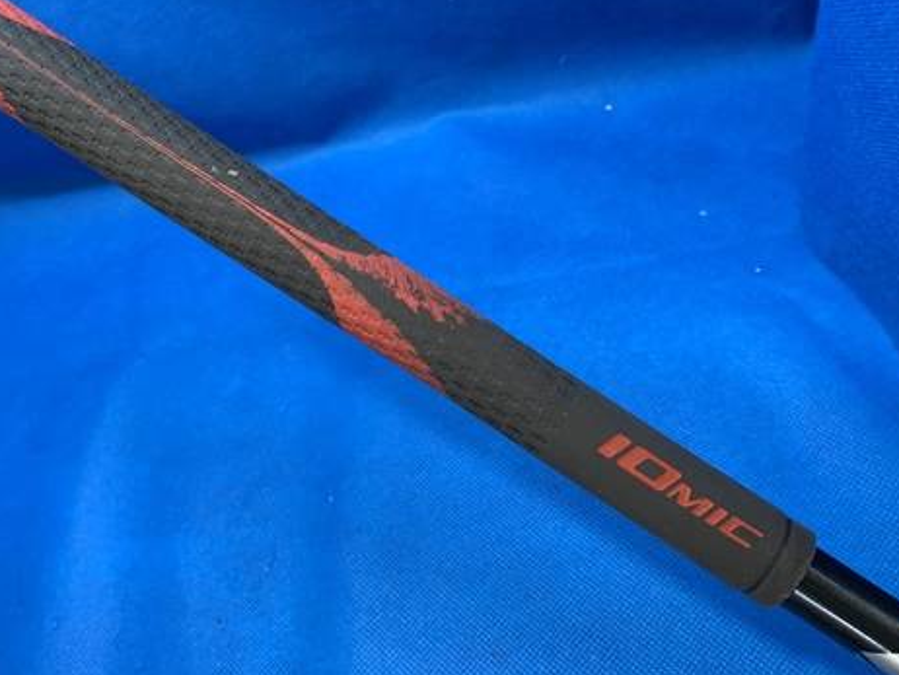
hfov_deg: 51.1
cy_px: 226
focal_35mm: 36
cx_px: 368
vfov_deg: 39.2
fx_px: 935
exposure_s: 1/60
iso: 125
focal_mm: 4.25
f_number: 1.8
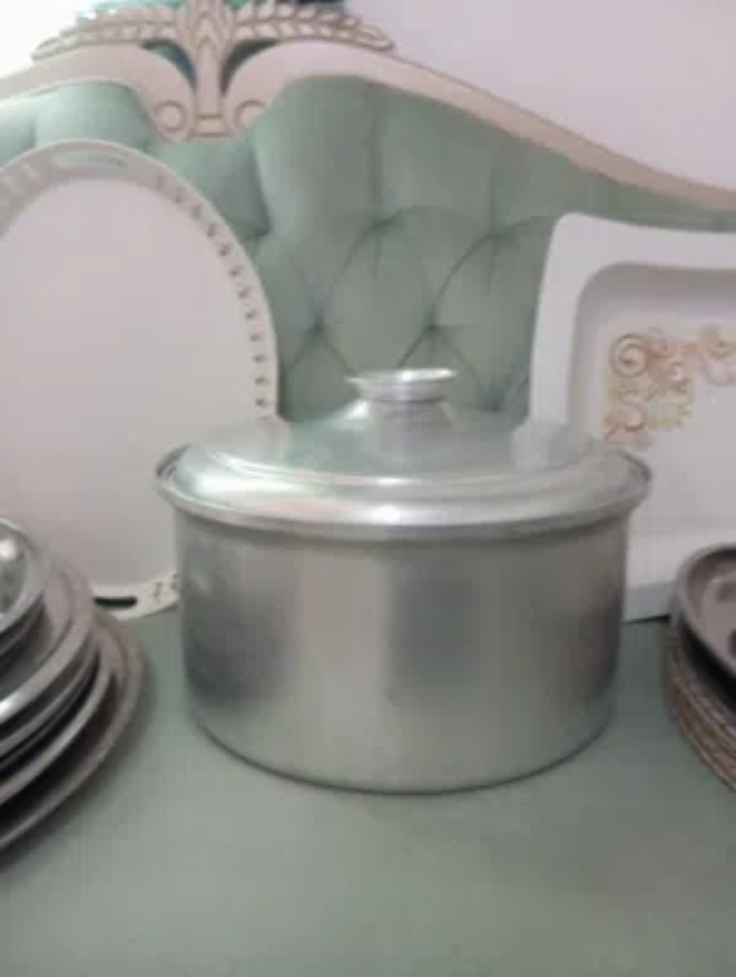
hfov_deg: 49.9
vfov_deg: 63.4
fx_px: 791
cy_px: 488
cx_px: 368
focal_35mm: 28
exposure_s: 1/30
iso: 449
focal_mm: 4.22
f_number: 1.8
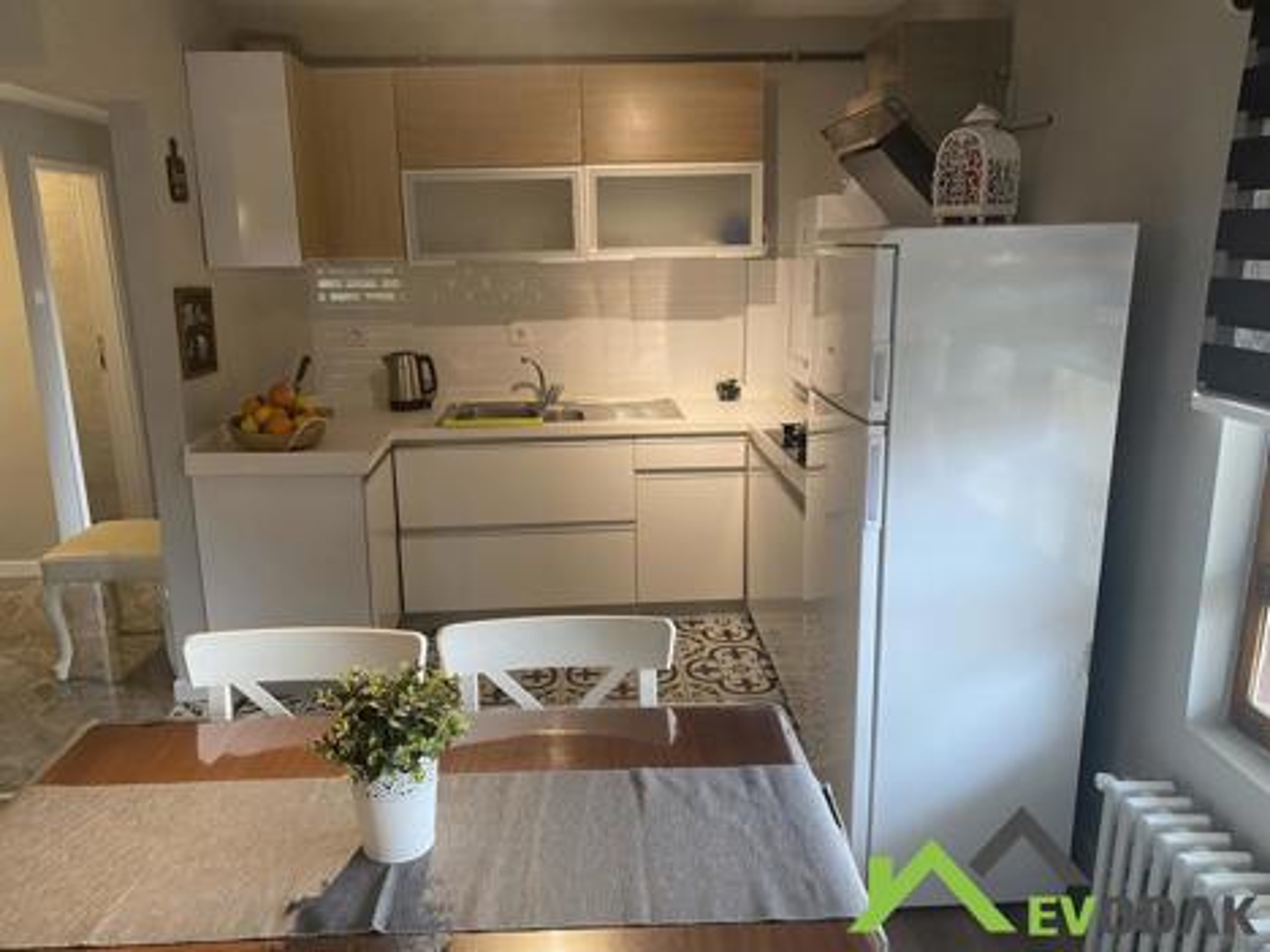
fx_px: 954
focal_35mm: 26
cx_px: 635
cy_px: 476
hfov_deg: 67.3
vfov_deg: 53.1
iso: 100
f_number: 1.8
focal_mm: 4.25
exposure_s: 1/50
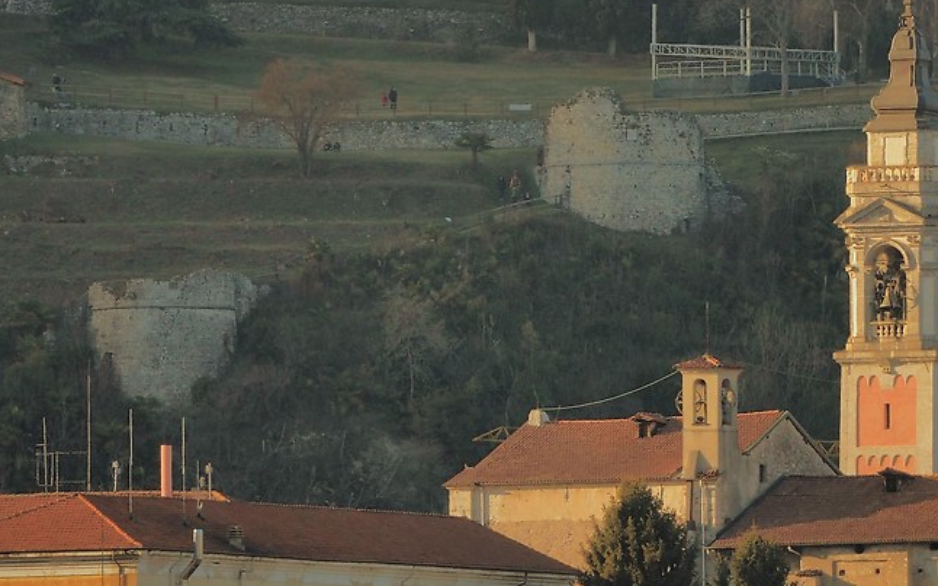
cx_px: 979
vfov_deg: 1.7
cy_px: 376
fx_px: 19355
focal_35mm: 757
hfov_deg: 2.8
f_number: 8
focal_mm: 200
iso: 100
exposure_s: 1/125
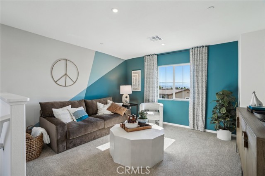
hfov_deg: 96.8
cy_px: 88
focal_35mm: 16
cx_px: 132
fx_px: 118
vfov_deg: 73.7
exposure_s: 1/30
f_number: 7.1
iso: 125
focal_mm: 16
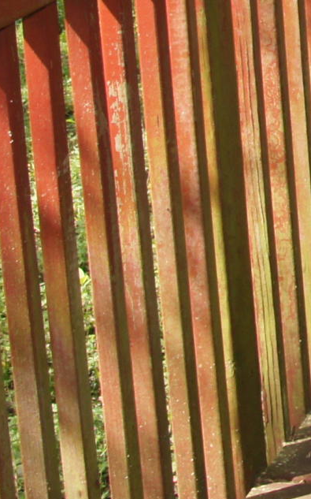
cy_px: -196
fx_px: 1969
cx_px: 925
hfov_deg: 7.8
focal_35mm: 145
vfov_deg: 13.7
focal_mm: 20
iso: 200
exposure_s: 1/160
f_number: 10
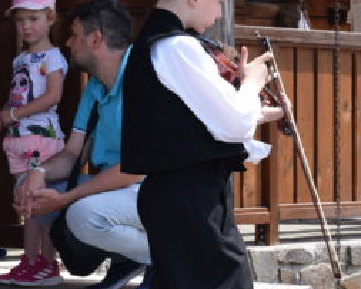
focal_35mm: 188
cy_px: 199
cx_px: 341
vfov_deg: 8.2
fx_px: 2011
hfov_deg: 10.2
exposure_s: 1/100
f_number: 9
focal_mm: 50
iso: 100
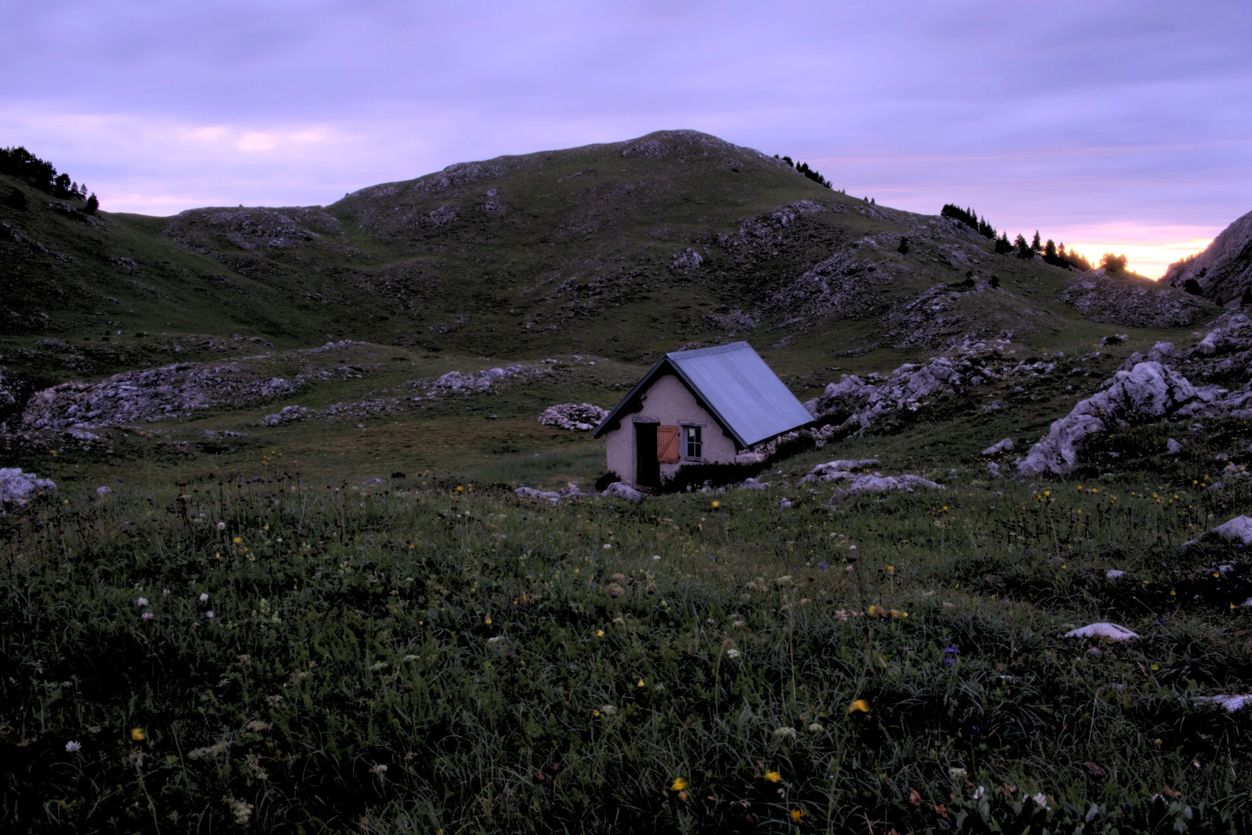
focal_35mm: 27
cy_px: 418
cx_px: 626
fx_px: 939
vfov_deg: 47.9
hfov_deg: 67.4
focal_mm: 18
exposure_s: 30
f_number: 20
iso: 160
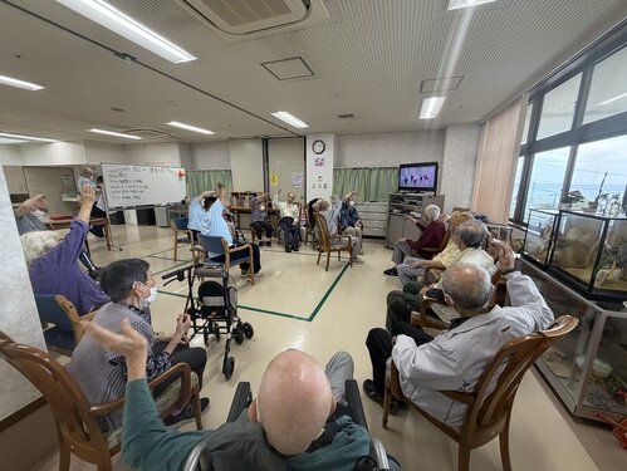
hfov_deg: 102.0
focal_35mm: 14
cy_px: 236
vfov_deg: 85.7
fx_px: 254
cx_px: 314
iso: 200
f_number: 2.2
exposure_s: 1/121
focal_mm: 2.2
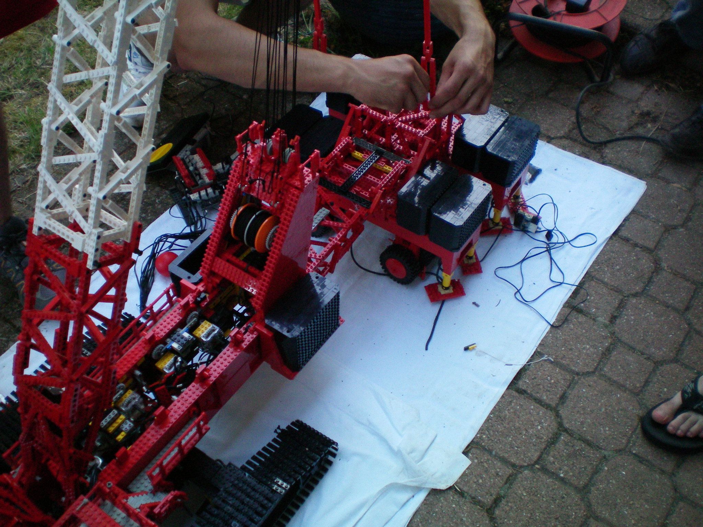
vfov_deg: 37.7
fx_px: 772
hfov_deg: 49.0
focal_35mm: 38
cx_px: 352
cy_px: 264
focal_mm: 6.3
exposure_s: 1/60
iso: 160
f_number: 3.1
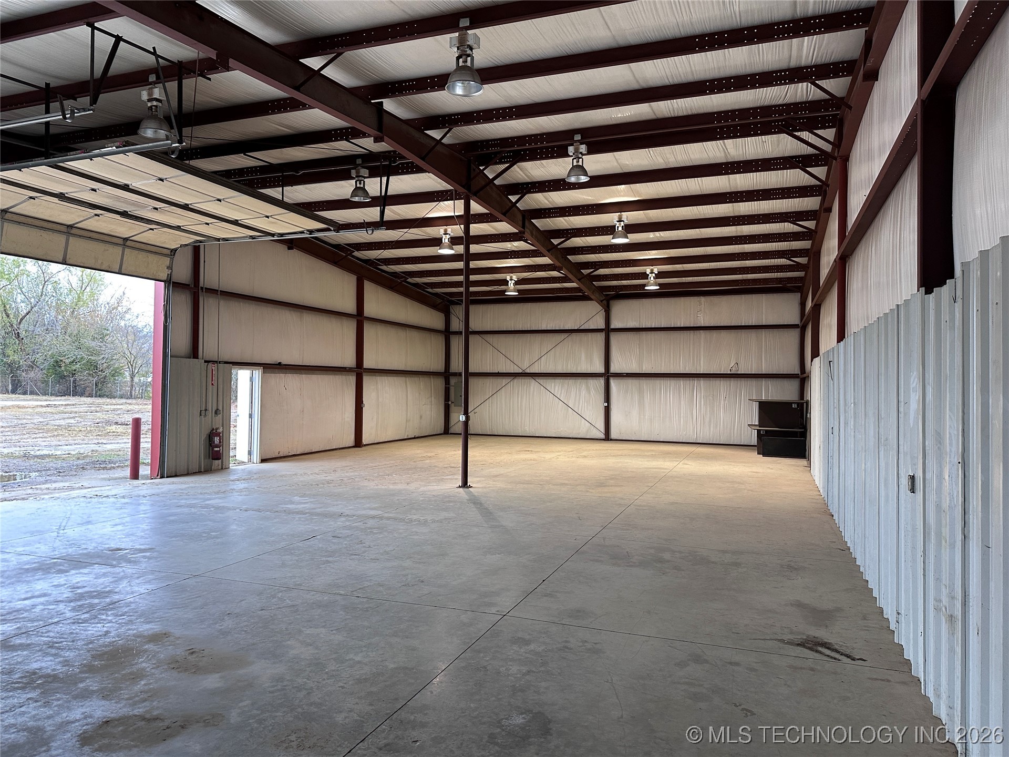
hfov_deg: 71.6
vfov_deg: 56.8
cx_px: 504
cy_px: 378
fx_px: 700
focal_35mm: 24
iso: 160
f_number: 1.78
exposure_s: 1/120
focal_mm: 6.86
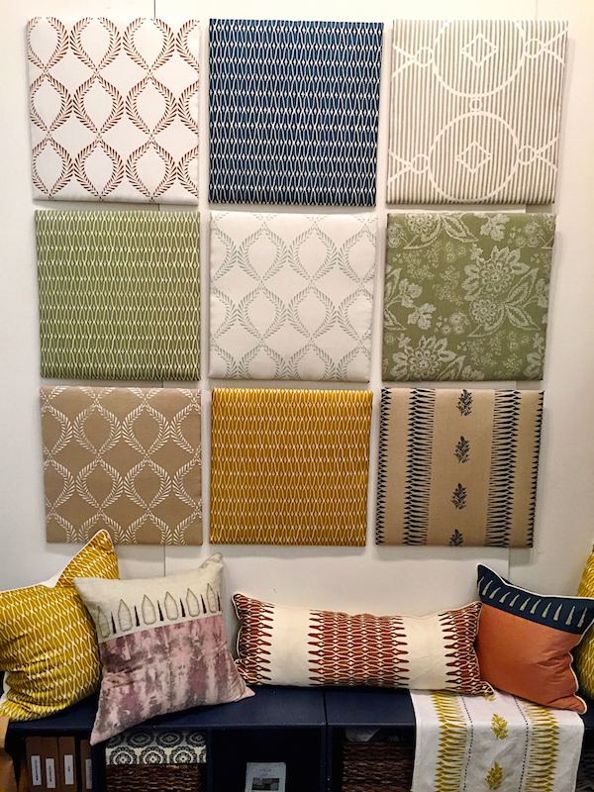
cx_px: 297
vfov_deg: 61.7
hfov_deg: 48.2
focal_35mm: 29
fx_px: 664
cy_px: 396
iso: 50
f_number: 2.2
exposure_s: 1/30
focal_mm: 4.15
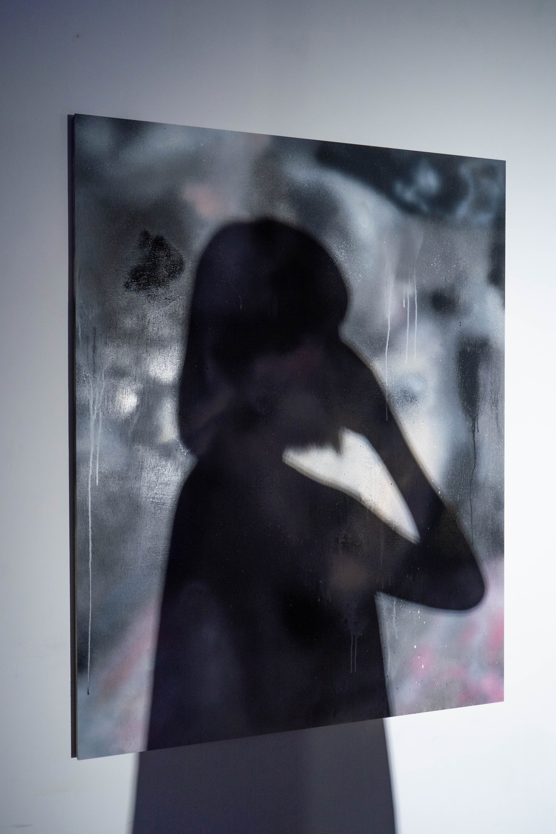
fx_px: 834
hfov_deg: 36.9
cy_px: 417
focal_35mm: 36
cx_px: 278
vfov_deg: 53.1
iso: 1600
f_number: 4.5
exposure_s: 1/60
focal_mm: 36
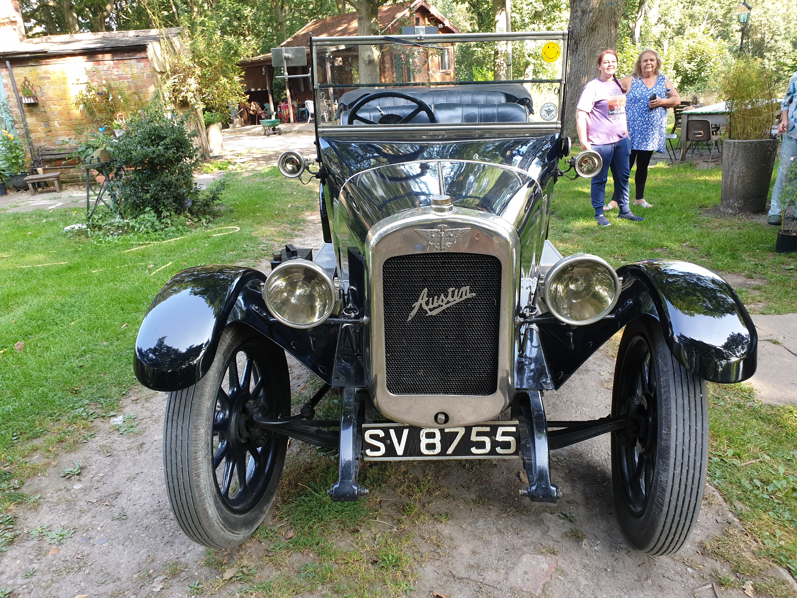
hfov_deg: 67.3
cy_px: 299
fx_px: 599
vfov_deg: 53.1
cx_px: 398
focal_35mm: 26
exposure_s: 1/100
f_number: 2.4
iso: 80
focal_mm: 4.3
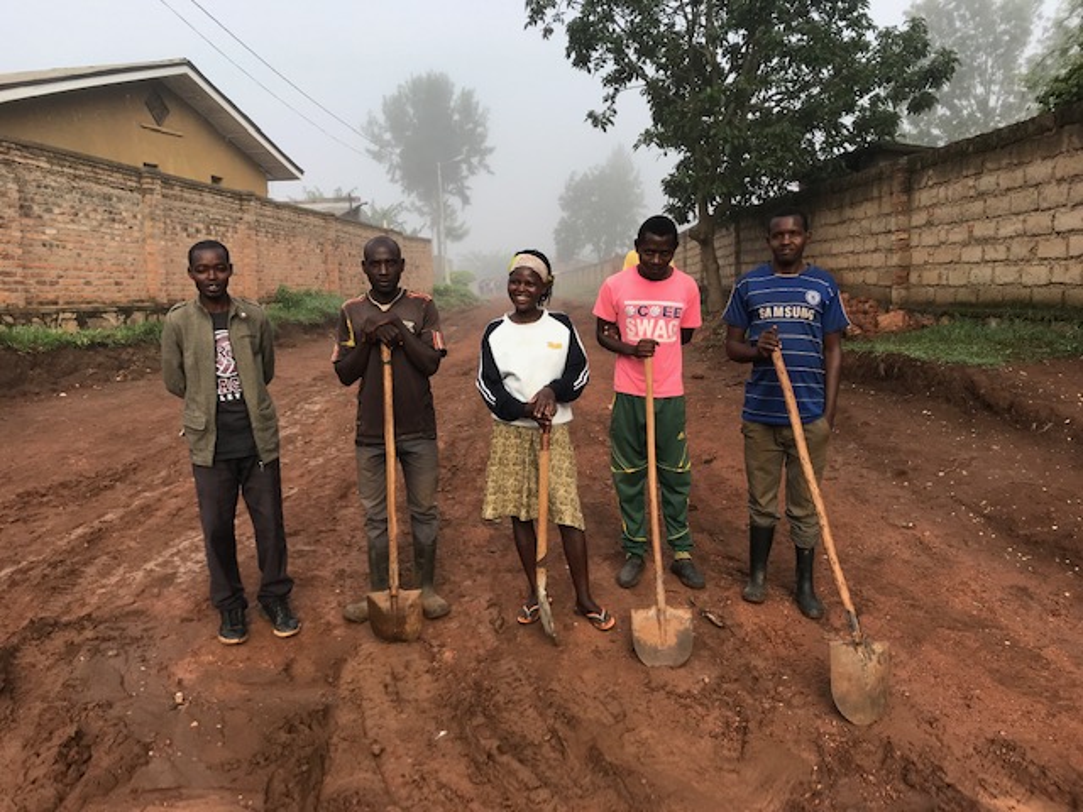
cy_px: 406
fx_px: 876
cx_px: 542
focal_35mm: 28
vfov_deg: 49.7
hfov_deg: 63.4
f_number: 1.8
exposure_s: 1/721
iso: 20
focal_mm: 3.99
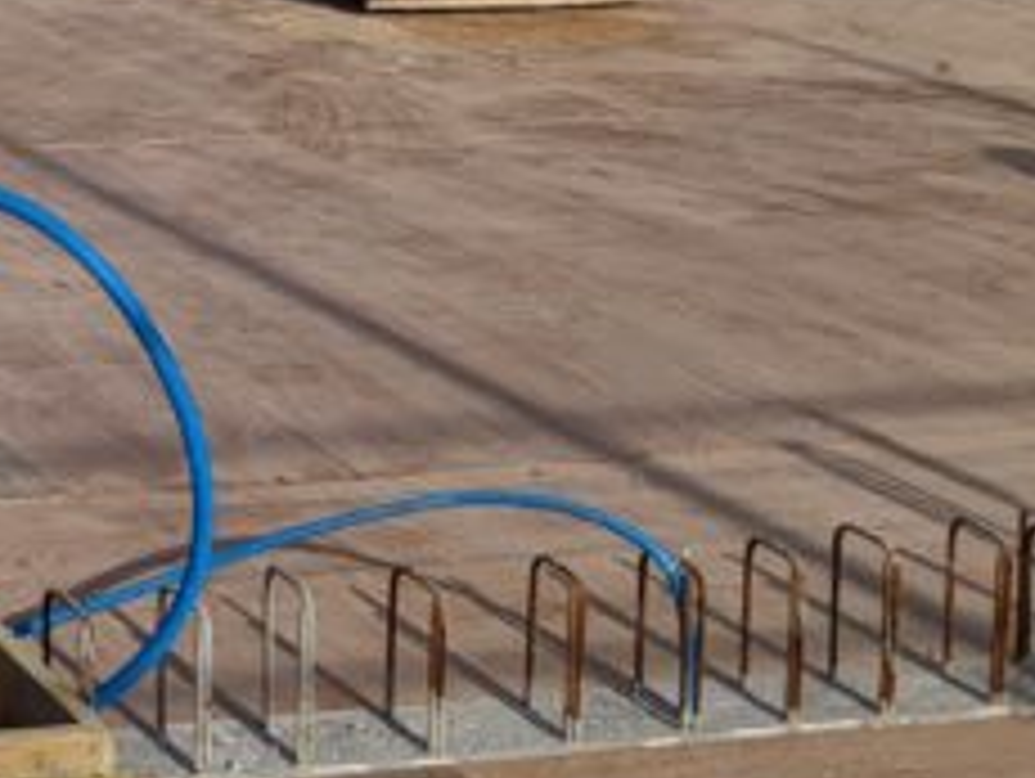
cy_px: -214
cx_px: -536
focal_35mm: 115
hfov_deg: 15.7
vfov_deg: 12.5
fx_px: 3442
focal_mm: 4.38
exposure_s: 1/7812
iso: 82
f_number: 1.73
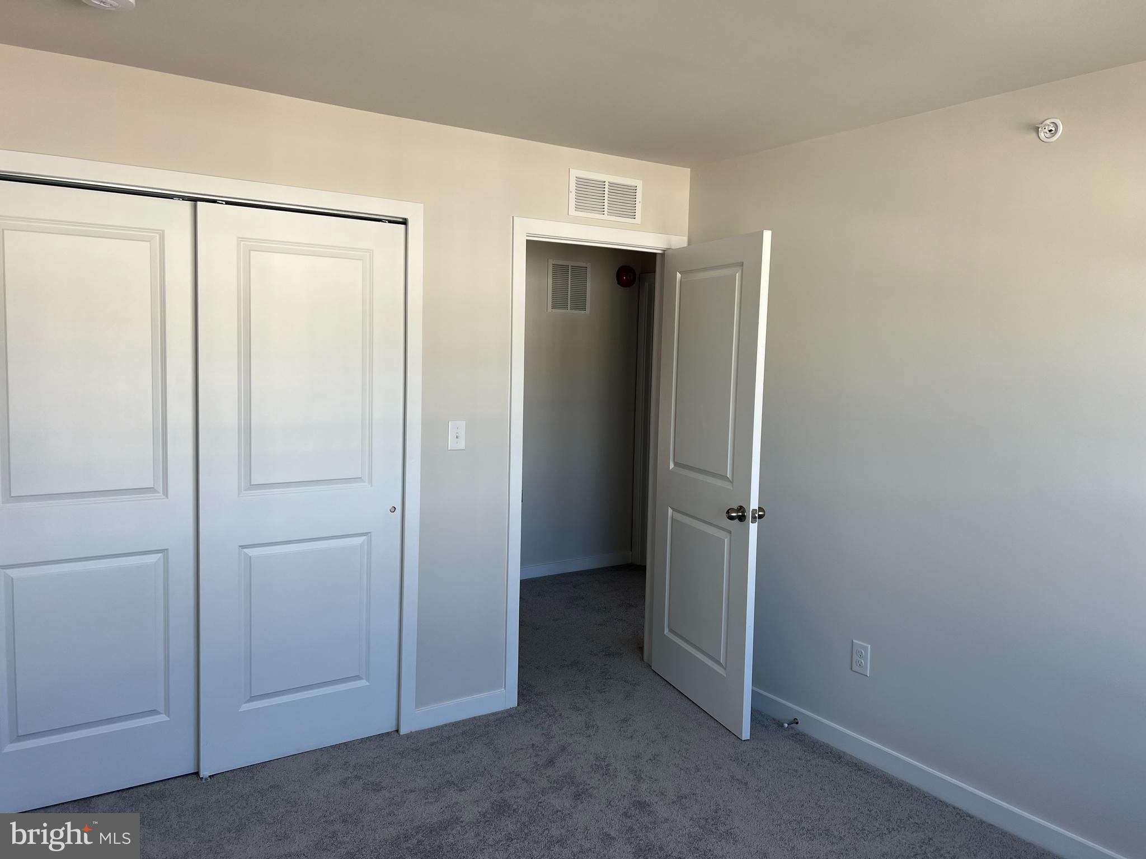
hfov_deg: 67.3
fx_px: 861
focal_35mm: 26
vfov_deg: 53.1
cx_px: 573
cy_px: 430
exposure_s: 1/136
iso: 32
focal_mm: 5.7
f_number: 1.5
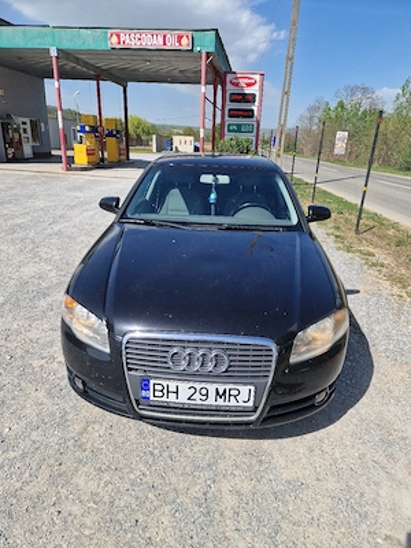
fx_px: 364
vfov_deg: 73.9
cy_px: 274
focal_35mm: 23
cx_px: 206
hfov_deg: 58.9
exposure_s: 1/1667
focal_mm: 5.4
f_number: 1.8
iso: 50
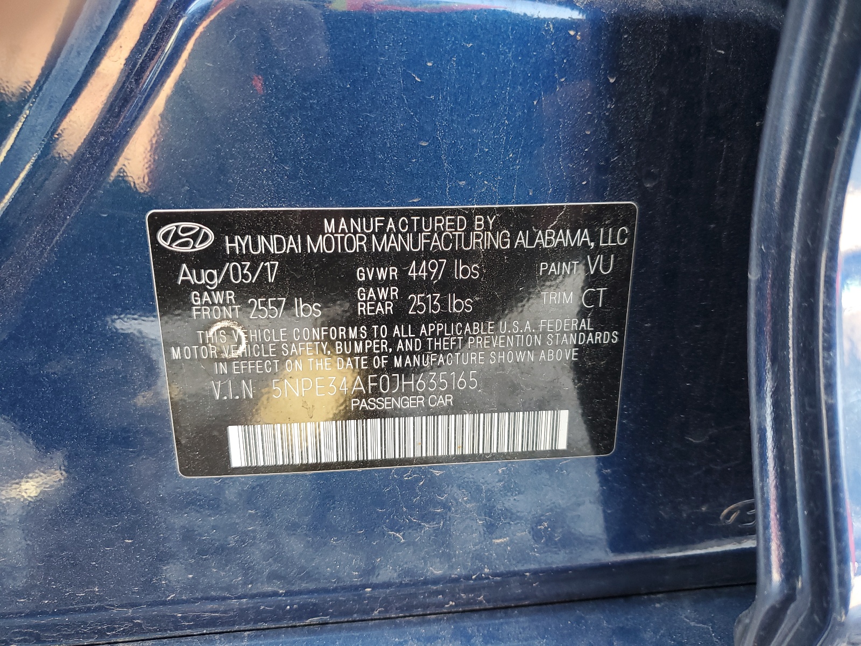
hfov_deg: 67.3
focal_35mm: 26
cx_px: 430
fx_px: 647
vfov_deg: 53.1
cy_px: 323
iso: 63
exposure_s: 1/60.2
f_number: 1.5
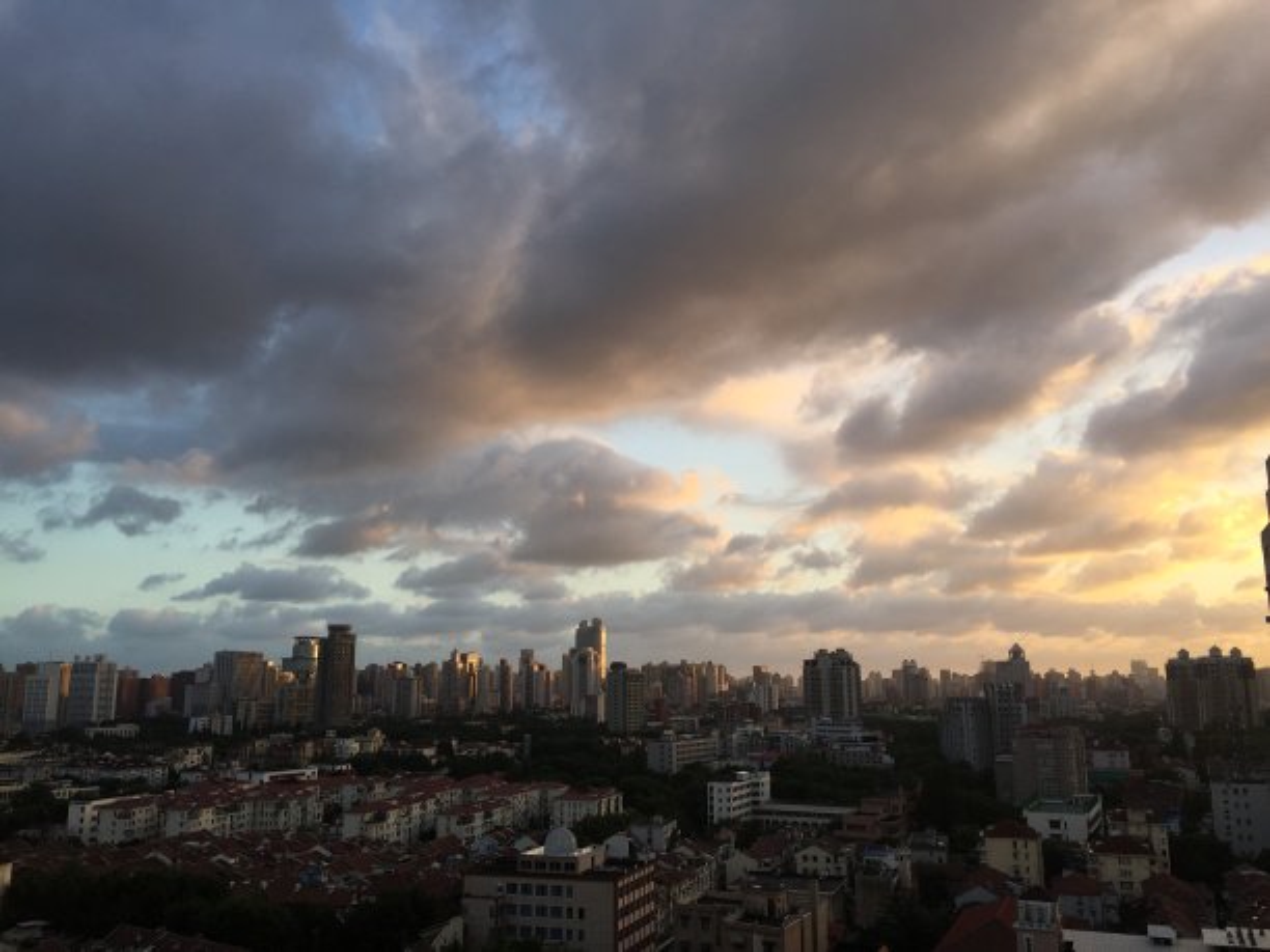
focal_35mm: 29
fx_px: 1064
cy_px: 476
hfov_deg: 61.7
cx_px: 635
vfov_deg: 48.2
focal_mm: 4.15
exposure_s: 1/430
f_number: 2.2
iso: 32
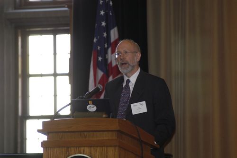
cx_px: 118
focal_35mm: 300
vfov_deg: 4.6
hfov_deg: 6.9
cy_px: 79
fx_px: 1972
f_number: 4
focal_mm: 200
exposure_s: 1/160
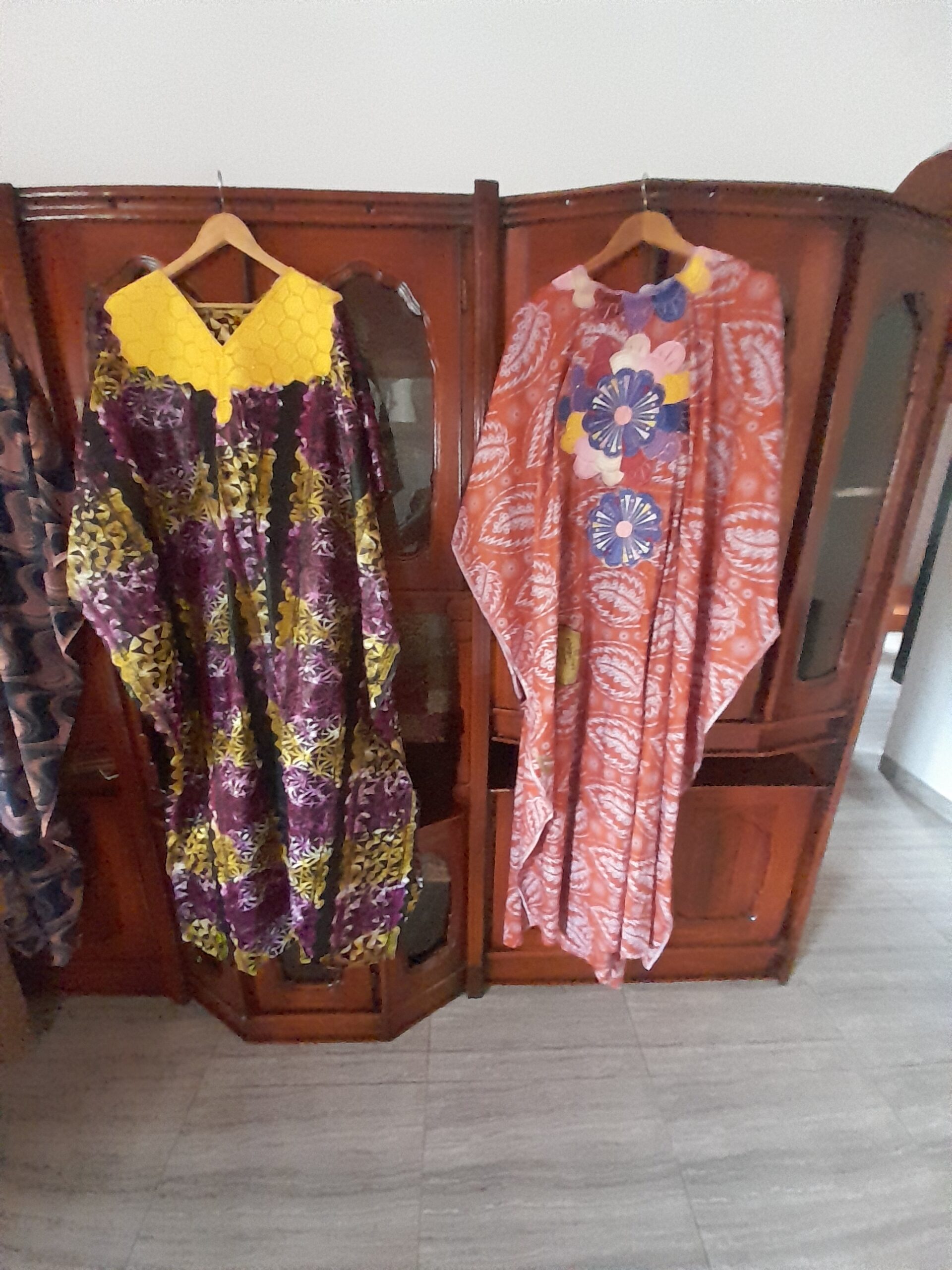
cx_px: 476
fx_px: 477
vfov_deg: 106.2
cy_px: 635
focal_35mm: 13
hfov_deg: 89.9
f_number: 2.2
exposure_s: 1/17
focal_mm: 1.13
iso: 1000
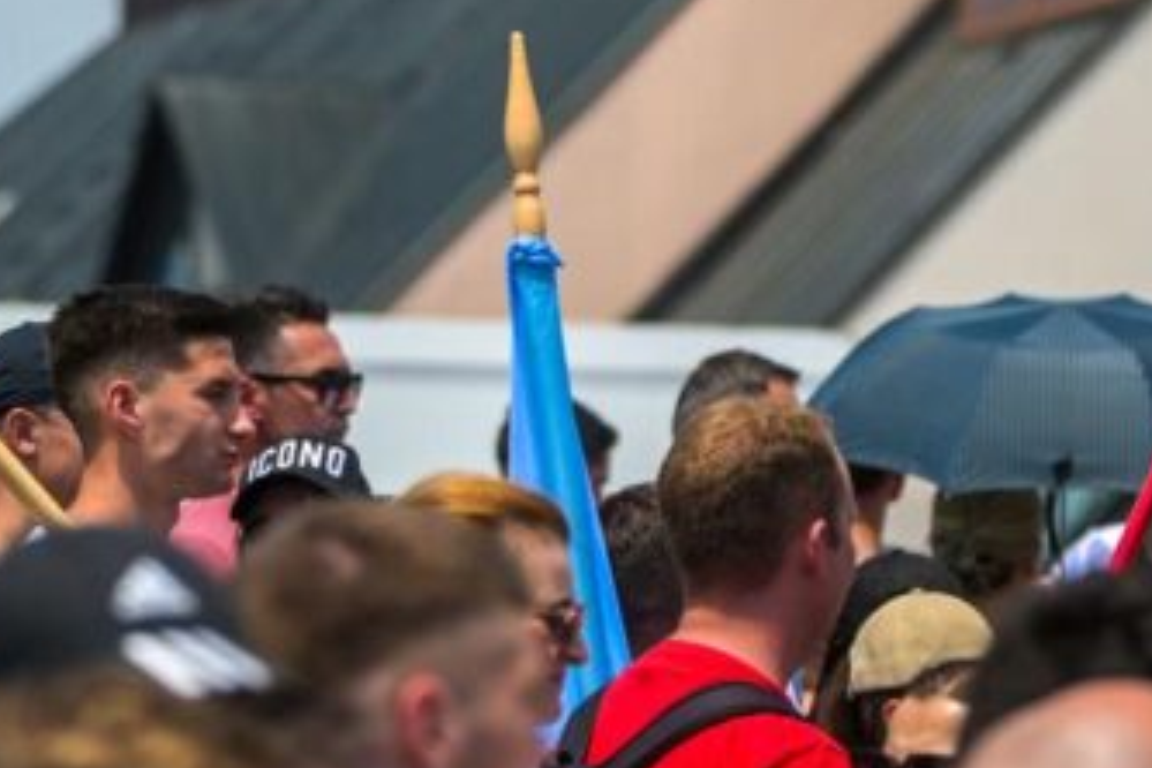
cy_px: -282
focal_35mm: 314
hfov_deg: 6.6
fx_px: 10047
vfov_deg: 4.4
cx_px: 560
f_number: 2.8
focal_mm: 102
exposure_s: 1/3200
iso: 100
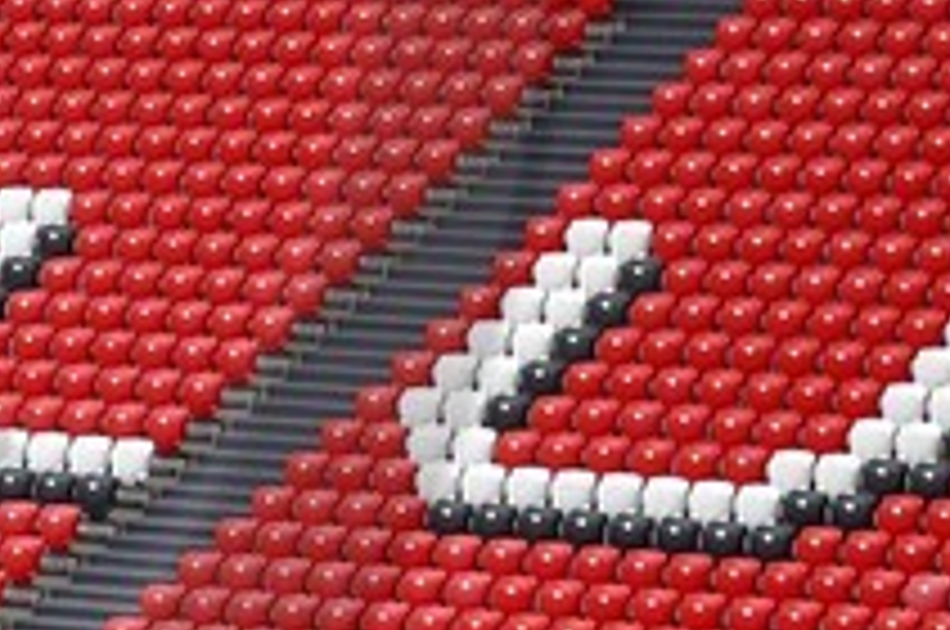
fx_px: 9011
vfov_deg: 4.0
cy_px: -270
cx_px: -1292
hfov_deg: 5.8
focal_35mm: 342
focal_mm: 45
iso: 400
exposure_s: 1/160
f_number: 7.1
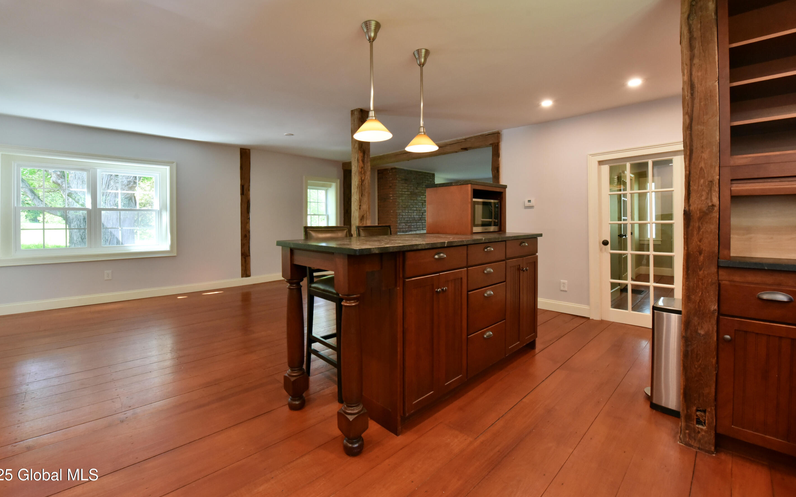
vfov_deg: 74.5
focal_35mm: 15
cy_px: 221
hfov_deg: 101.4
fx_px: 325
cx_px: 383
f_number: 10
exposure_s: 1/60
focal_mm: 14
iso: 4000
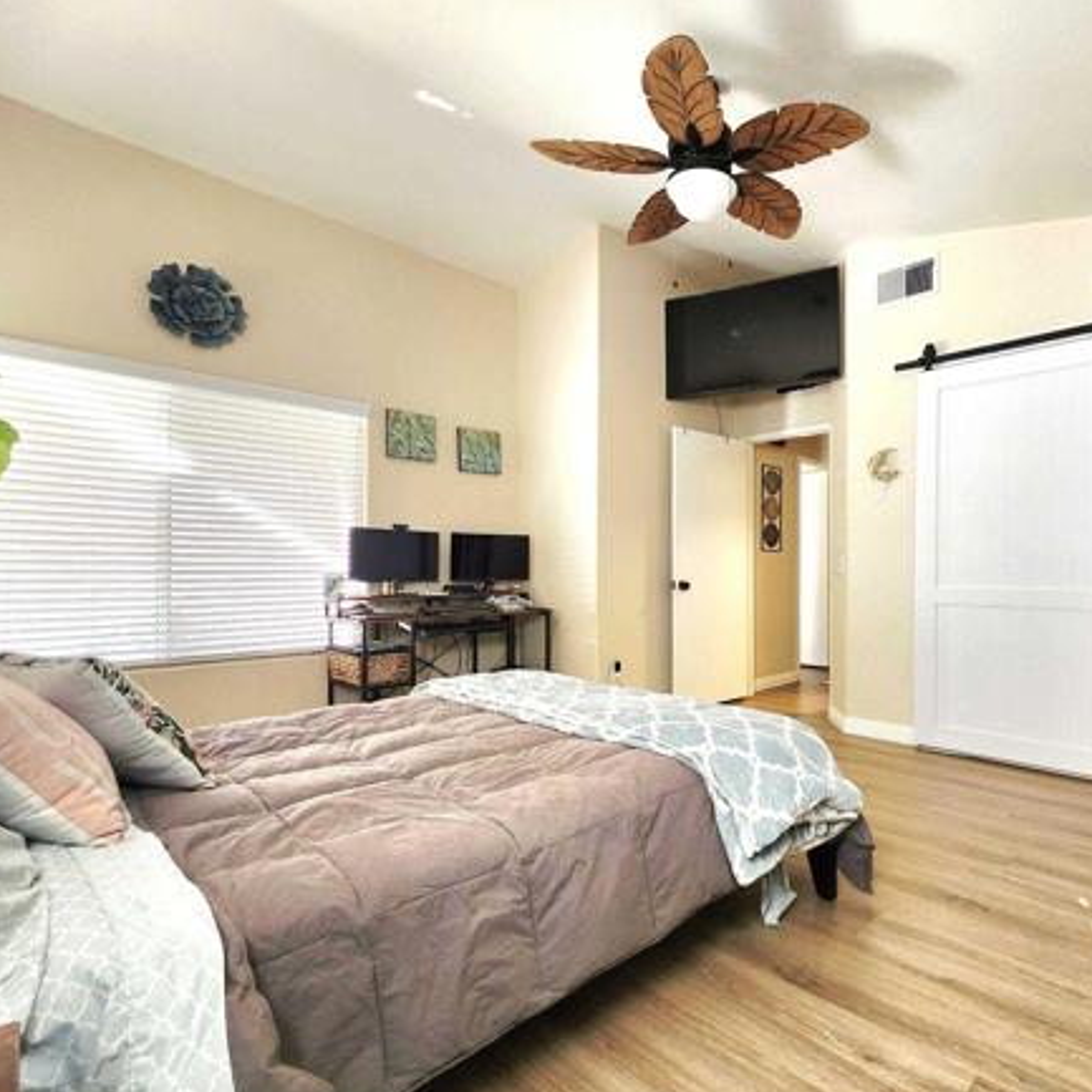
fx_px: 607
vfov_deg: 83.8
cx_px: 716
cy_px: 595
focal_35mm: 17
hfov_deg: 81.5
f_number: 2.2
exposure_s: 1/60.2
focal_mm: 1.74
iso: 160
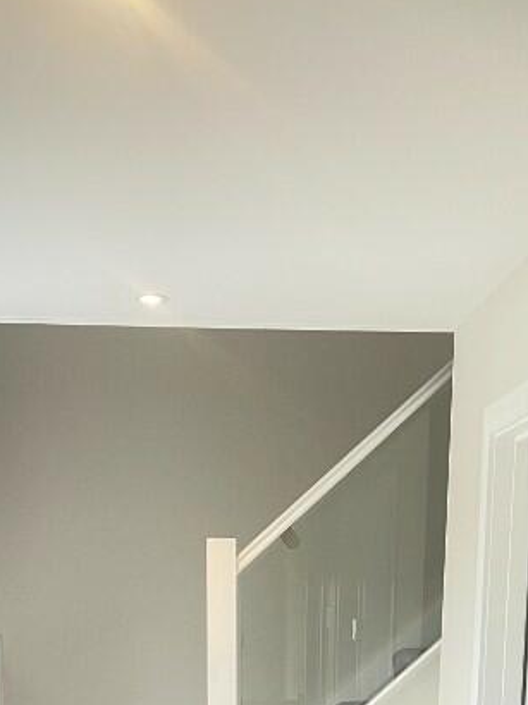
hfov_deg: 22.6
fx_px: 1323
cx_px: 267
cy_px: 834
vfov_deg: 26.7
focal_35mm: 65
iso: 160
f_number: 1.6
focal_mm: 5.1
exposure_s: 1/60
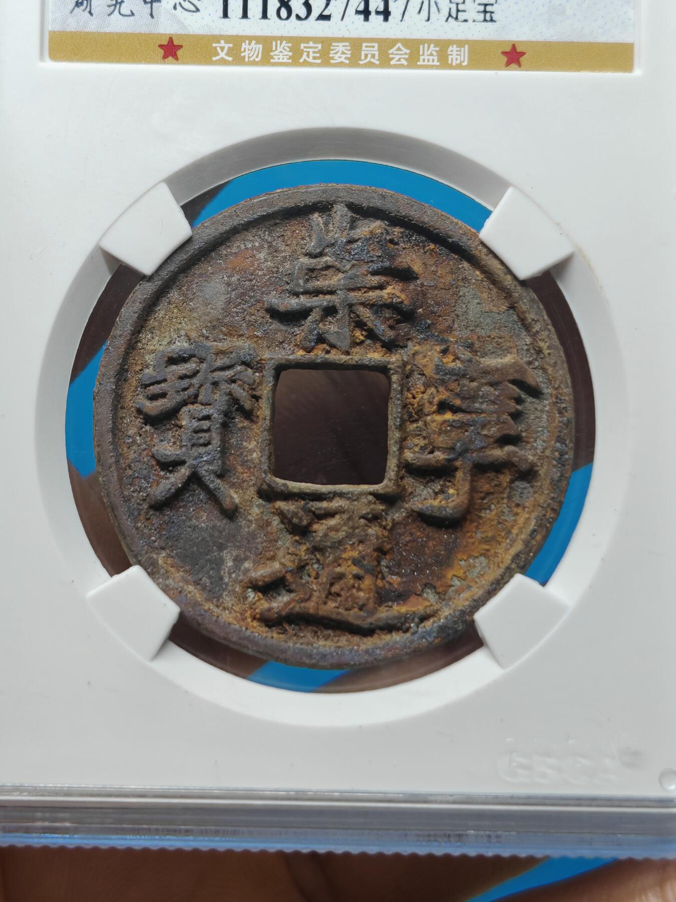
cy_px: 451
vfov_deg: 20.7
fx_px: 2474
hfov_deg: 15.6
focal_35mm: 95
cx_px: 338
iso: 50
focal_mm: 7.62
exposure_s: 1/100
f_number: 1.6
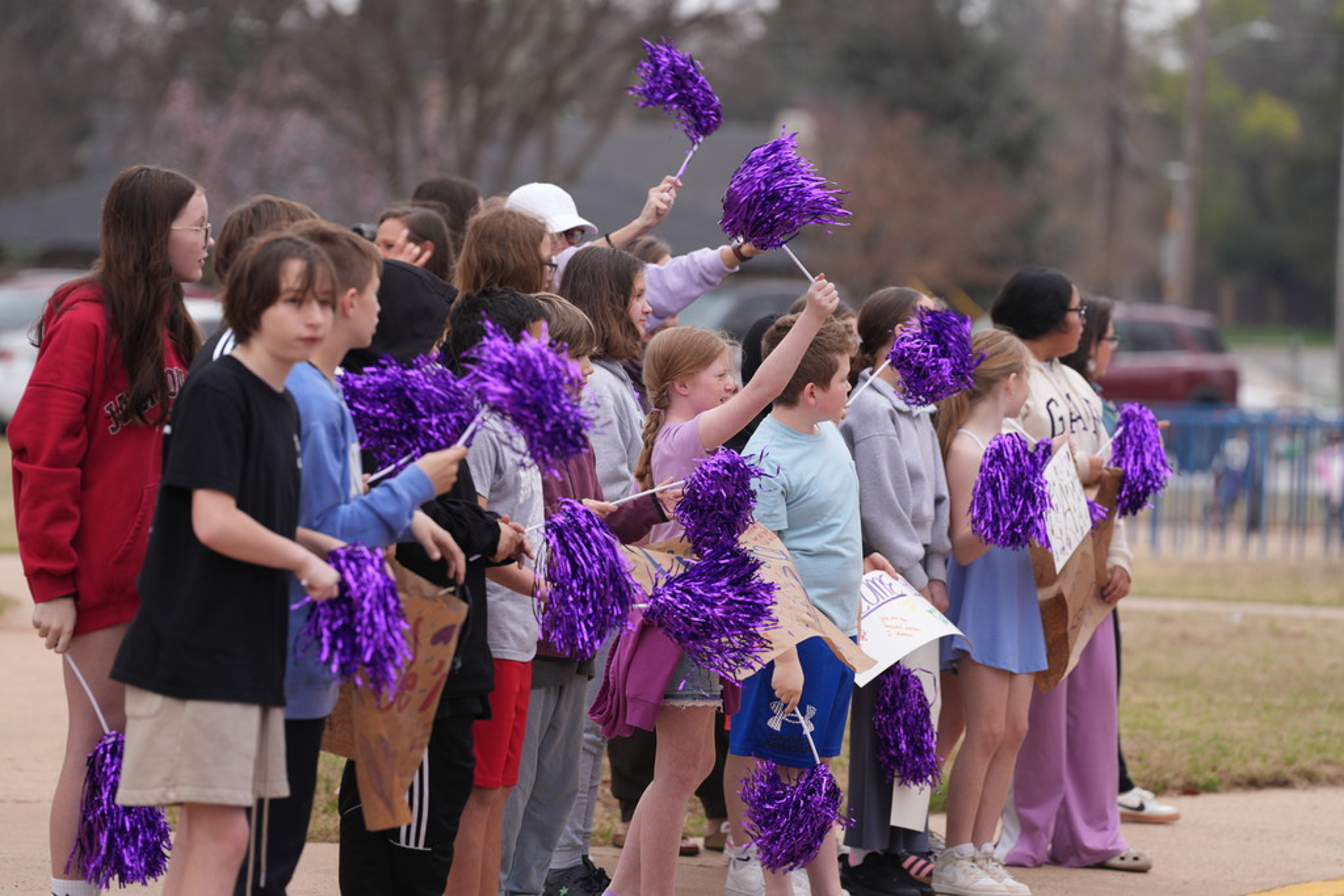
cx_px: 672
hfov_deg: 10.3
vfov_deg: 6.9
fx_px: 7467
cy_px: 448
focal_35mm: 200
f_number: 4
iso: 200
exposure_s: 1/400
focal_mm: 200
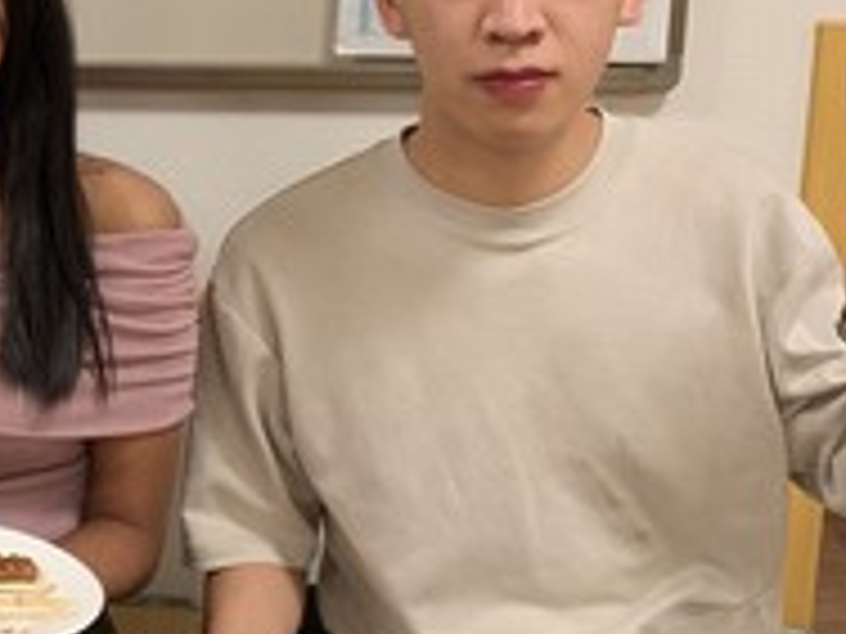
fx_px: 1784
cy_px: 256
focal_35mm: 73
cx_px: 88
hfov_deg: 25.8
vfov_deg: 20.1
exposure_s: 1/120
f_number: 1.89
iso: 205
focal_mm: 5.43
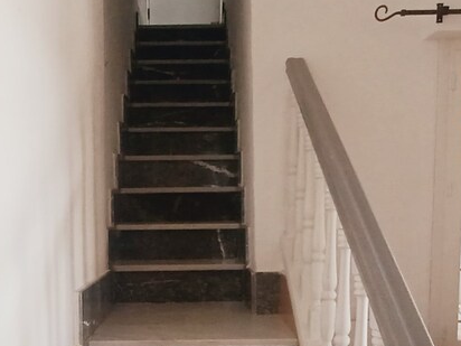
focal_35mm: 41
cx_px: 195
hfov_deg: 45.6
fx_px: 546
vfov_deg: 34.3
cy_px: 264
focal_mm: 1.42
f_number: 2.2
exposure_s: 1/50
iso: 80
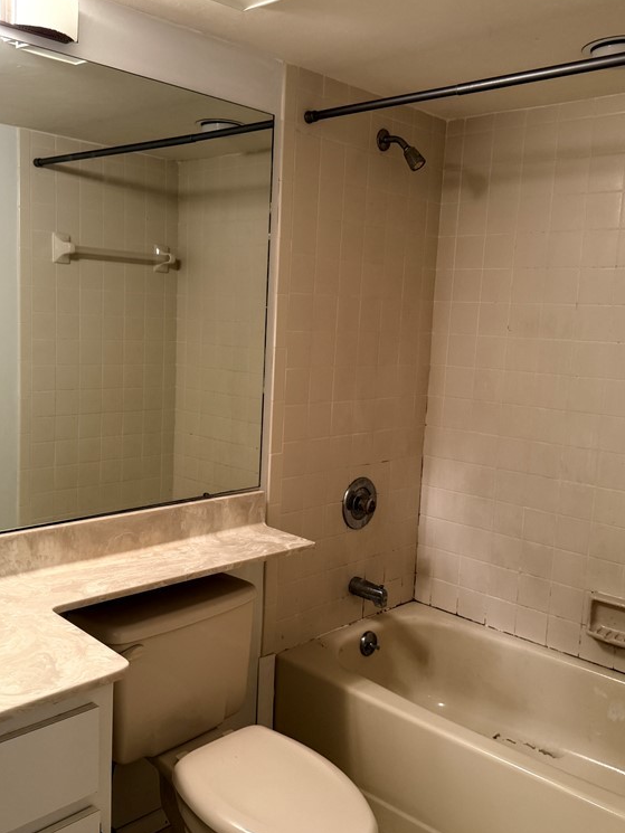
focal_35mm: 33
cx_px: 285
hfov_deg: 42.9
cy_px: 417
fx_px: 794
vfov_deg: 55.3
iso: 250
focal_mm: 6.76
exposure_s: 1/60
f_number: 1.78
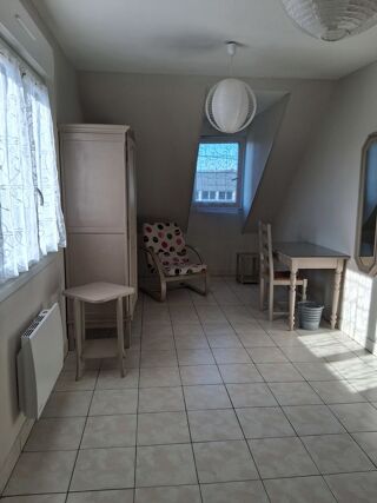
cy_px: 252
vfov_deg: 67.3
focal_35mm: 26
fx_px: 378
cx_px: 188
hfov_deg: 53.0
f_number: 1.8
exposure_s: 1/177
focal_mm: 3.98
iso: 25
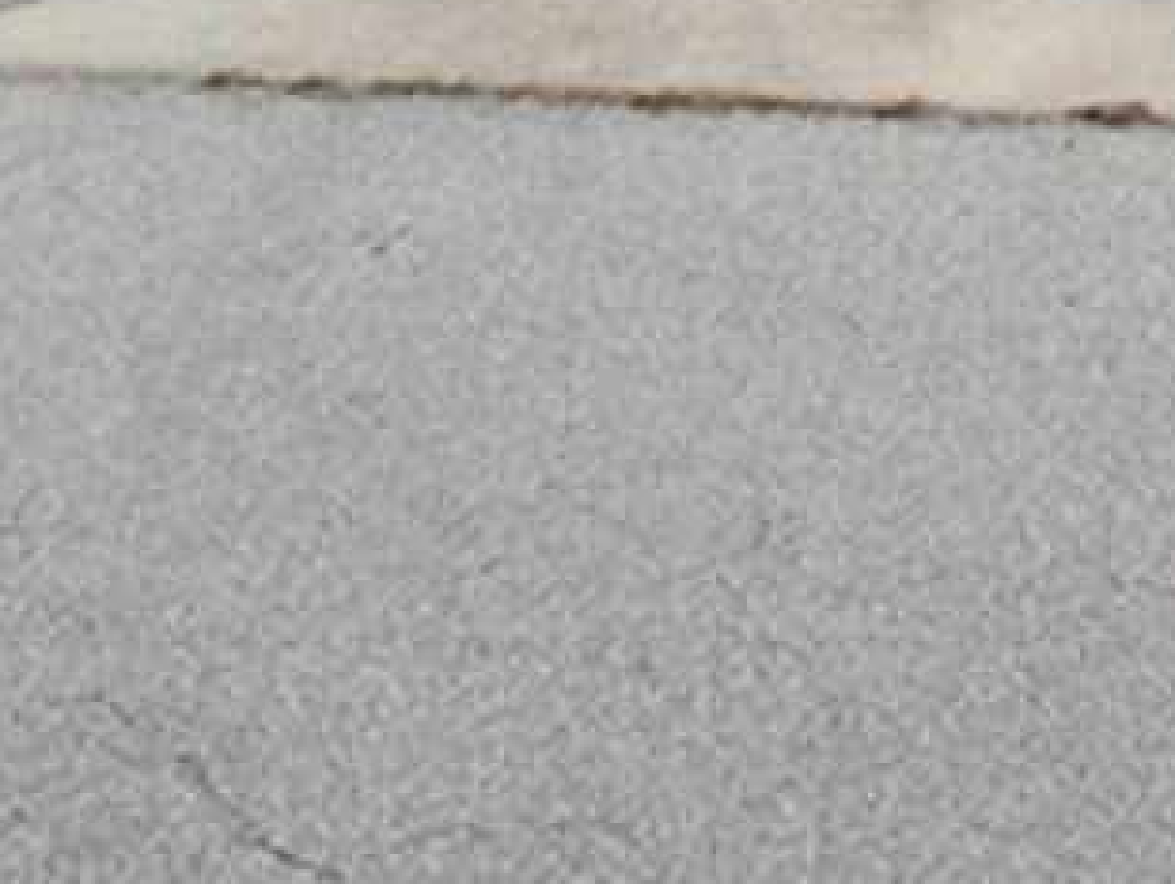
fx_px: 2242
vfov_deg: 18.5
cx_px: 1414
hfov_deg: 26.2
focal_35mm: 66
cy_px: -603
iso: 40
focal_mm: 1.64
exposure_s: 1/1428
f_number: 2.2
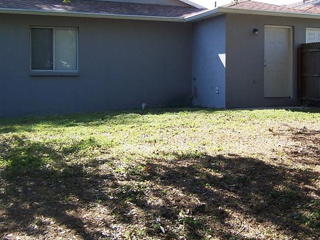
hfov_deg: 35.8
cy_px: 95
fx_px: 490
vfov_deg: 27.4
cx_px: 215
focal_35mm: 53
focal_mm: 5.5
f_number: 3.4
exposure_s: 1/250
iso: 80
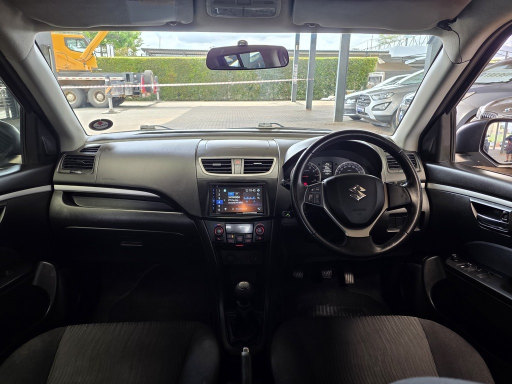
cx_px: 256
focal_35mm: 23
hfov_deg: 73.9
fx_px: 340
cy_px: 192
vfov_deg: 58.9
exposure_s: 1/180
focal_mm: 6.25
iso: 125
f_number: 1.7
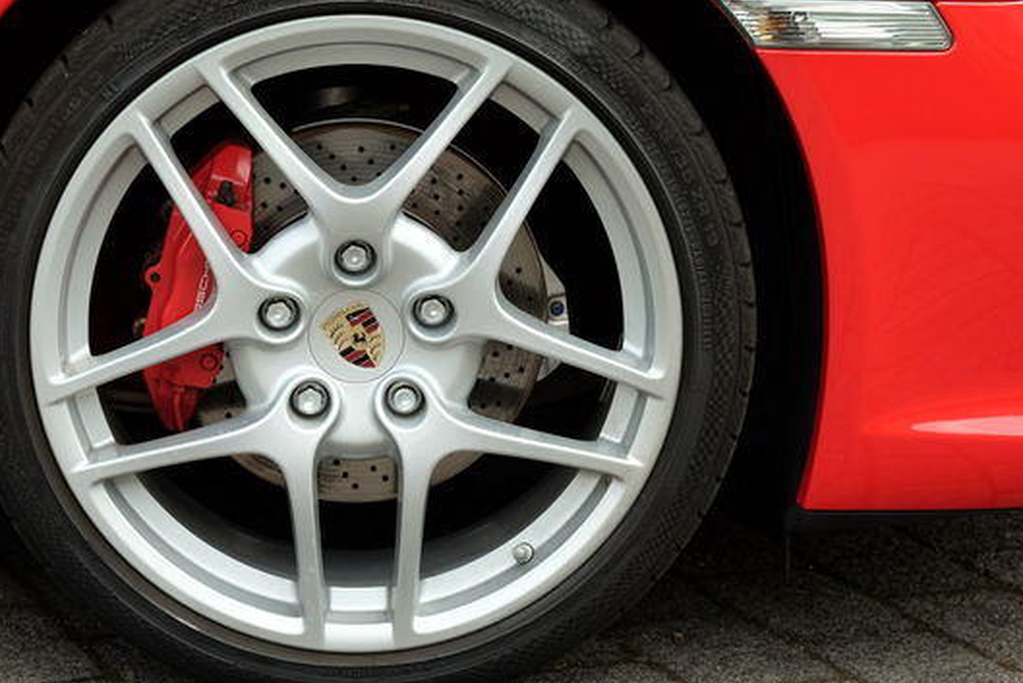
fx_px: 3013
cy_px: 290
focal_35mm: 106
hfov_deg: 19.2
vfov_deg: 12.9
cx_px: 333
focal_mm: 48.4
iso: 200
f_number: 5.6
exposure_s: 1/180
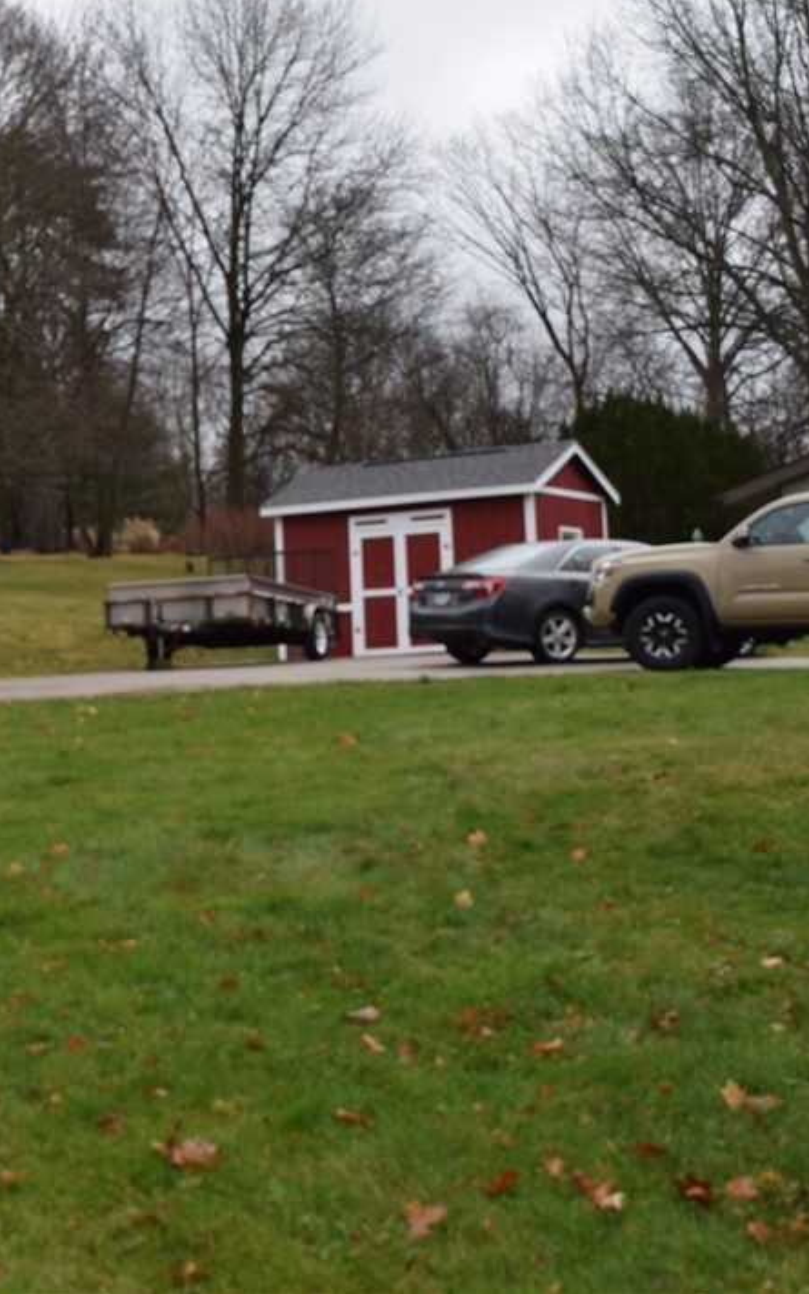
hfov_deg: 21.6
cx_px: -136
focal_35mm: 56
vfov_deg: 36.3
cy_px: 638
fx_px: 1975
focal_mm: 24
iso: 250
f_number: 8
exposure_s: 1/250
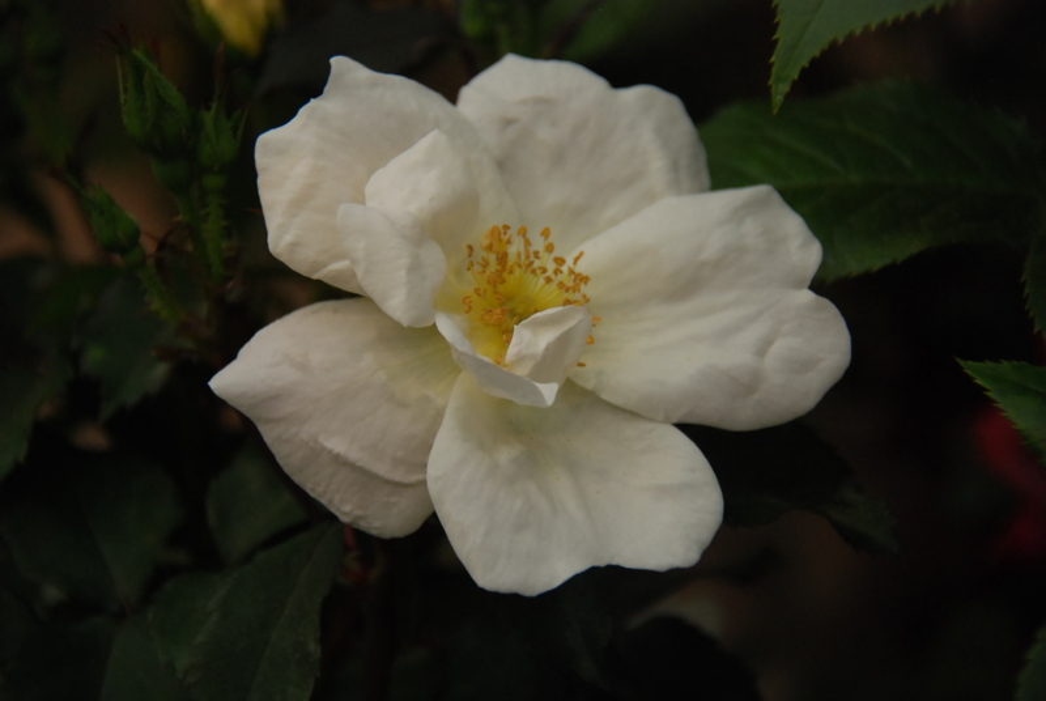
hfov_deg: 6.5
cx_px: 523
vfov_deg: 4.4
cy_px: 350
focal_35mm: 315
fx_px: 9166
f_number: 5.6
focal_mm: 210
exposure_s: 1/640
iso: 800
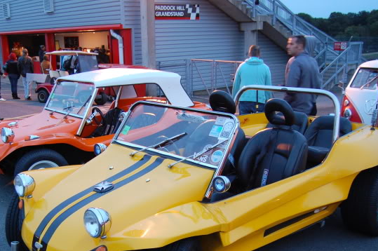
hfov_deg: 48.1
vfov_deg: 32.9
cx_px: 146
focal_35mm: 40
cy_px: 175
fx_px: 419
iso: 640
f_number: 3.5
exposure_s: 1/30
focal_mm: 18
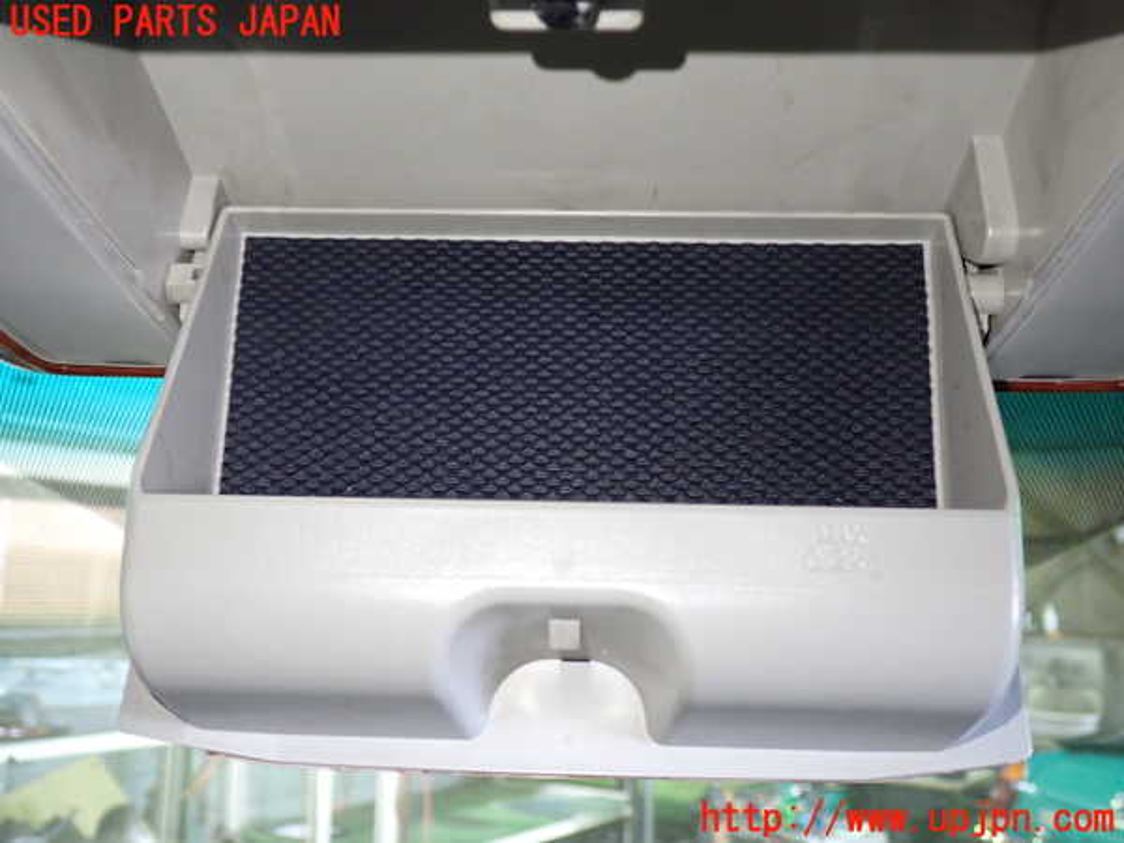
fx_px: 1039
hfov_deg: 56.8
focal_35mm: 32
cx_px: 562
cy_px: 422
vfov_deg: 44.2
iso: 500
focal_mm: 5.79
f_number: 2.4
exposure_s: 1/30
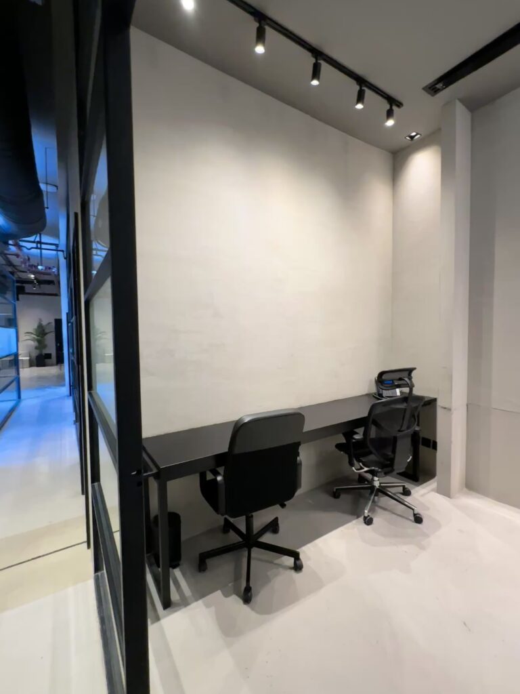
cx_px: 260
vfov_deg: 102.1
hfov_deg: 85.7
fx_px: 280
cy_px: 347
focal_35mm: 14
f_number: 2.2
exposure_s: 1/60
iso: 200
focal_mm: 2.22
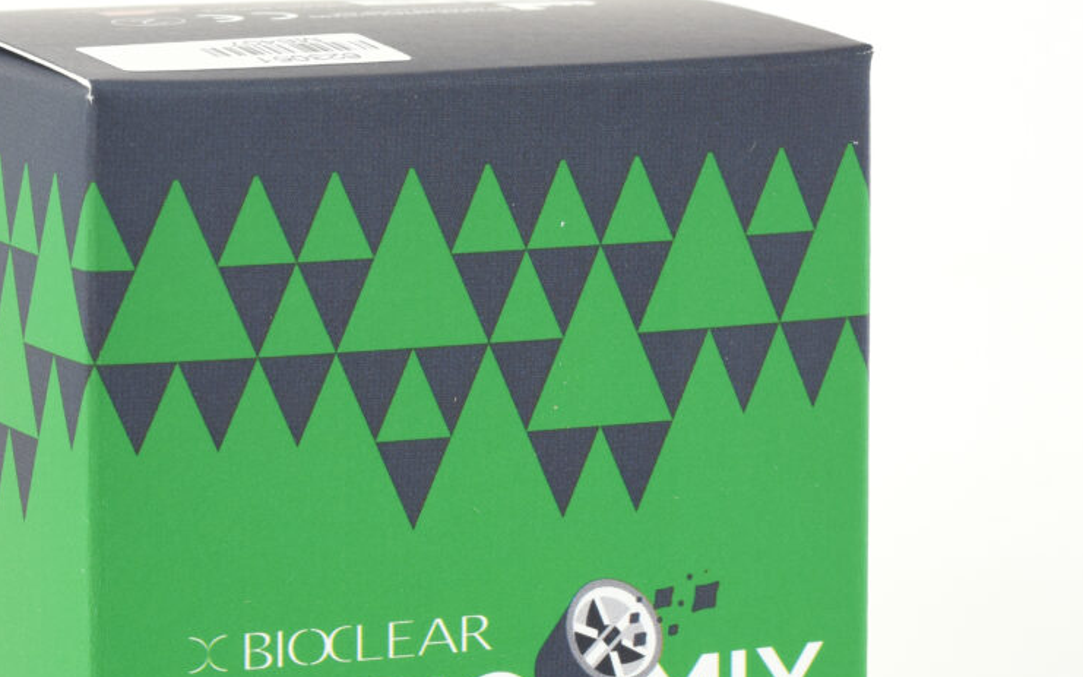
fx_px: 4988
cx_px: 485
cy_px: 340
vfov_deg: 7.8
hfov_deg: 12.4
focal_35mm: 169
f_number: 14
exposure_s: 1/250
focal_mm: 60
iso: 400
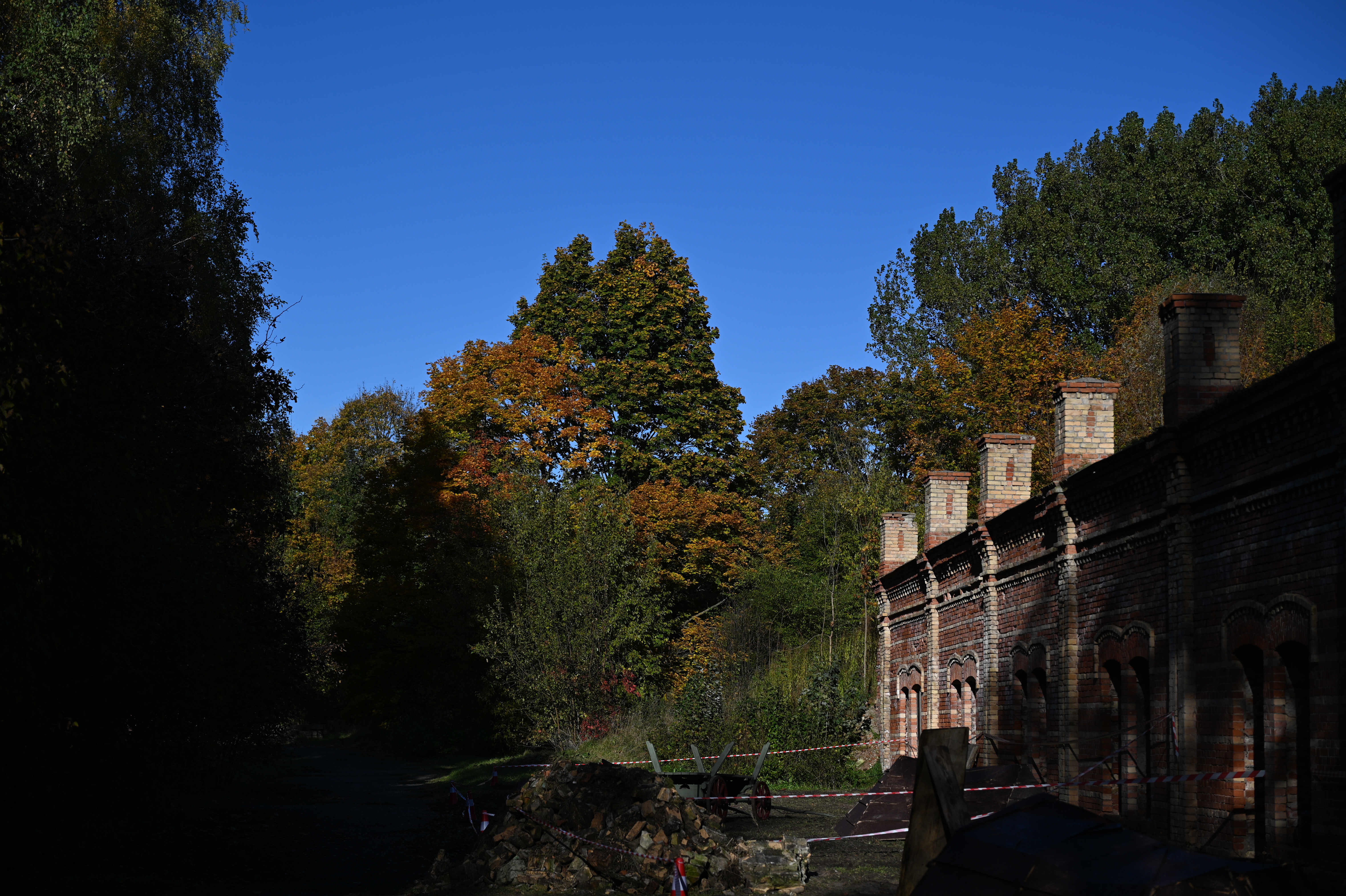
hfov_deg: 33.4
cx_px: 673
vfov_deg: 22.6
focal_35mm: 60
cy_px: 448
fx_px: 2242
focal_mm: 60
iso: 100
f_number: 4
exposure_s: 1/2500
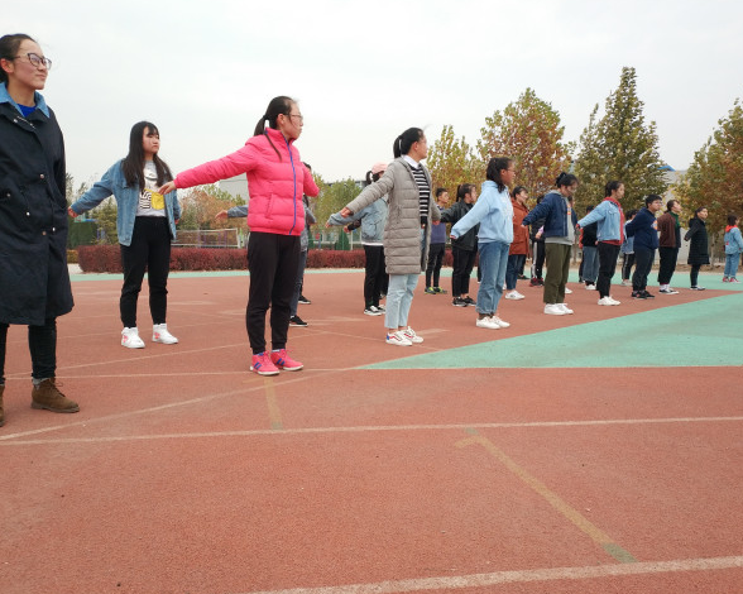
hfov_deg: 52.8
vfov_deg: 43.3
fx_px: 747
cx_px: 354
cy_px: 296
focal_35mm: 34
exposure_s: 1/276
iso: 100
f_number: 2
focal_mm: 4.5
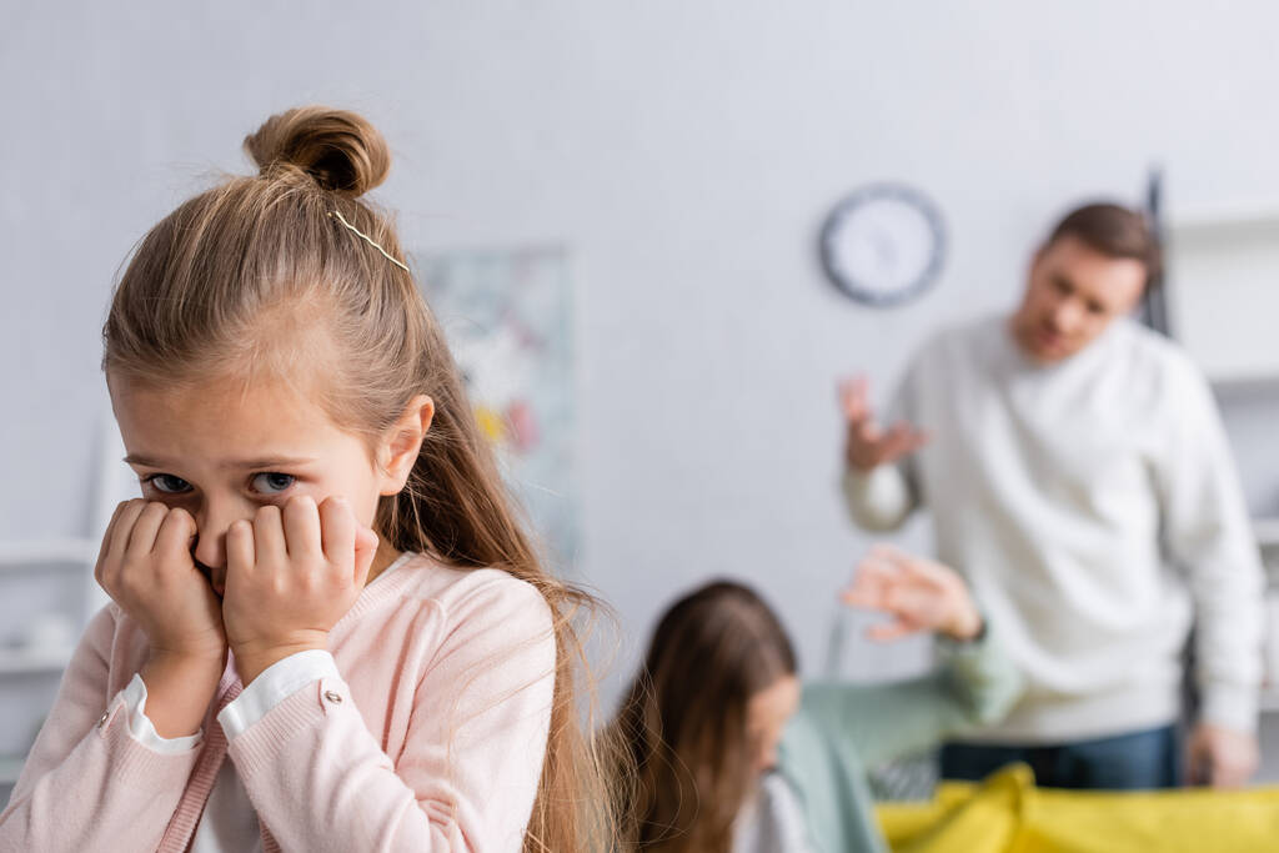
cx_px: 640
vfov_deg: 27.0
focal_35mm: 50
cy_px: 426
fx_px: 1777
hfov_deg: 39.6
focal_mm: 50
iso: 80
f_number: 4
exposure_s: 1/200
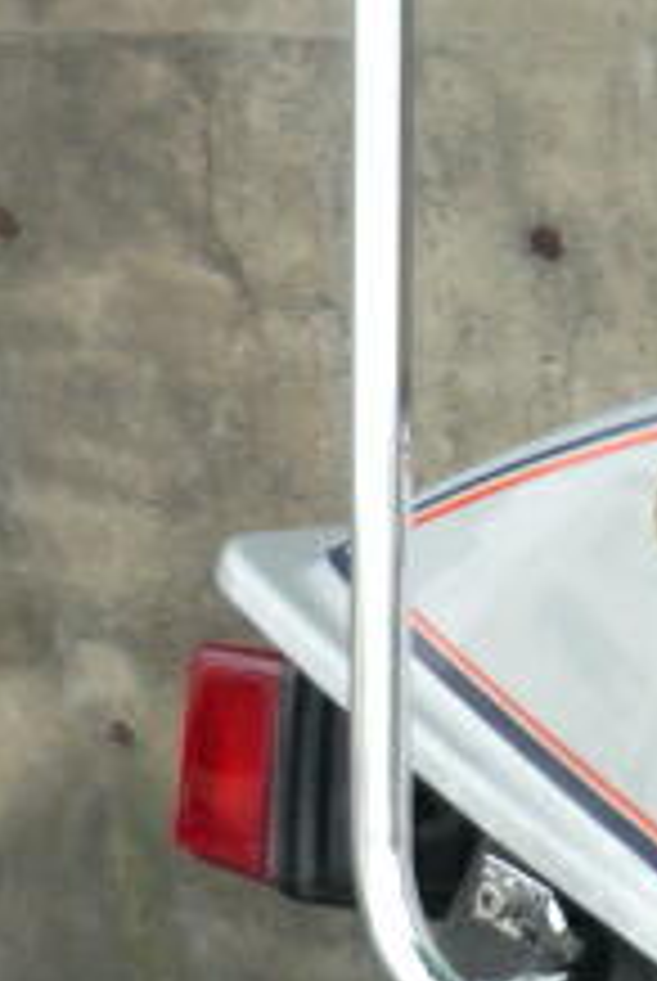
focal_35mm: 125
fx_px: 3411
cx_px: 855
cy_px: 567
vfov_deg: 16.4
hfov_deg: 10.8
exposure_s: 1/320
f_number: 2.8
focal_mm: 5.5
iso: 100
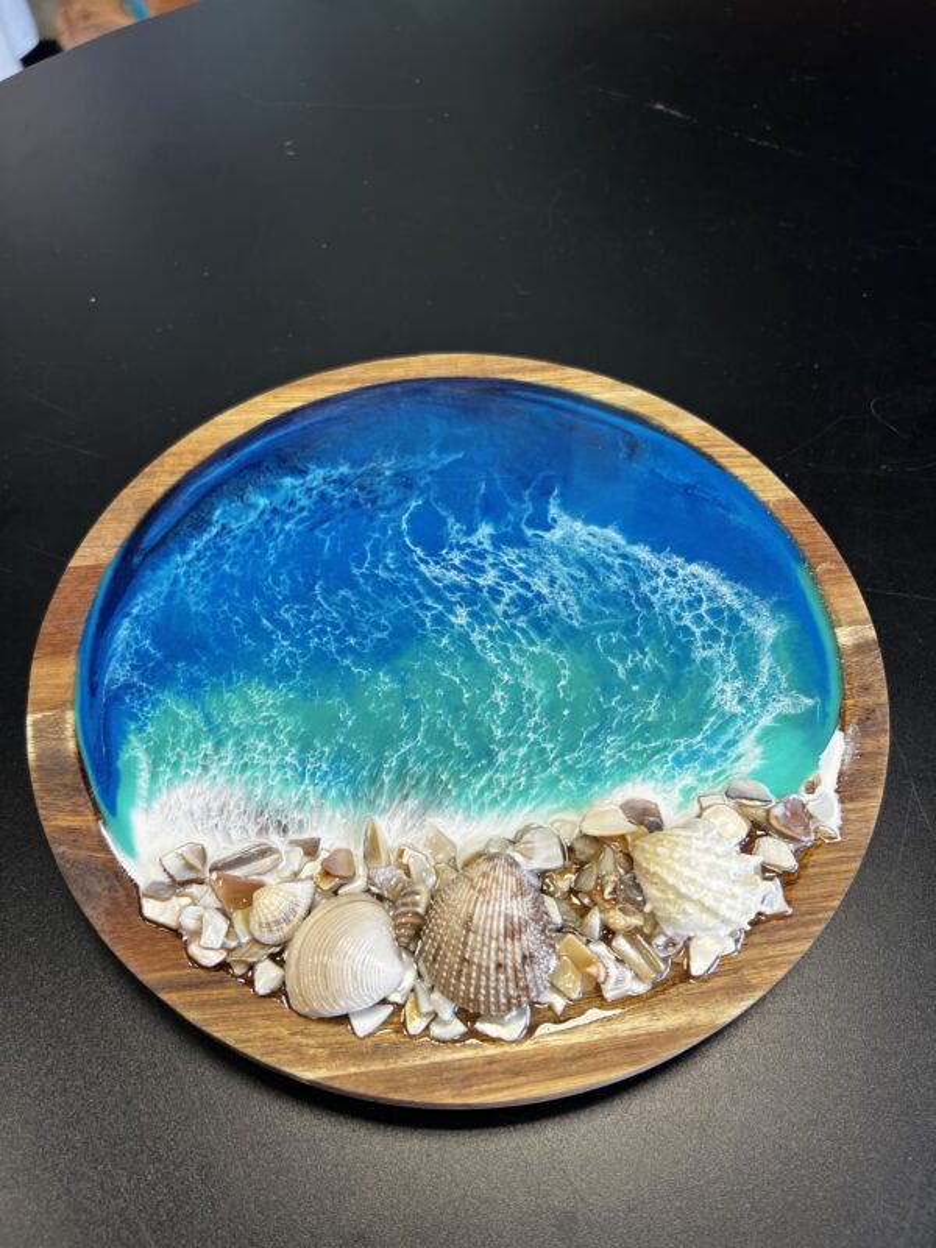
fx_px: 937
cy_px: 624
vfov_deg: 67.3
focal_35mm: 26
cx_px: 468
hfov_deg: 53.1
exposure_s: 1/120
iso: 125
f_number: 1.5
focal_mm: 5.7
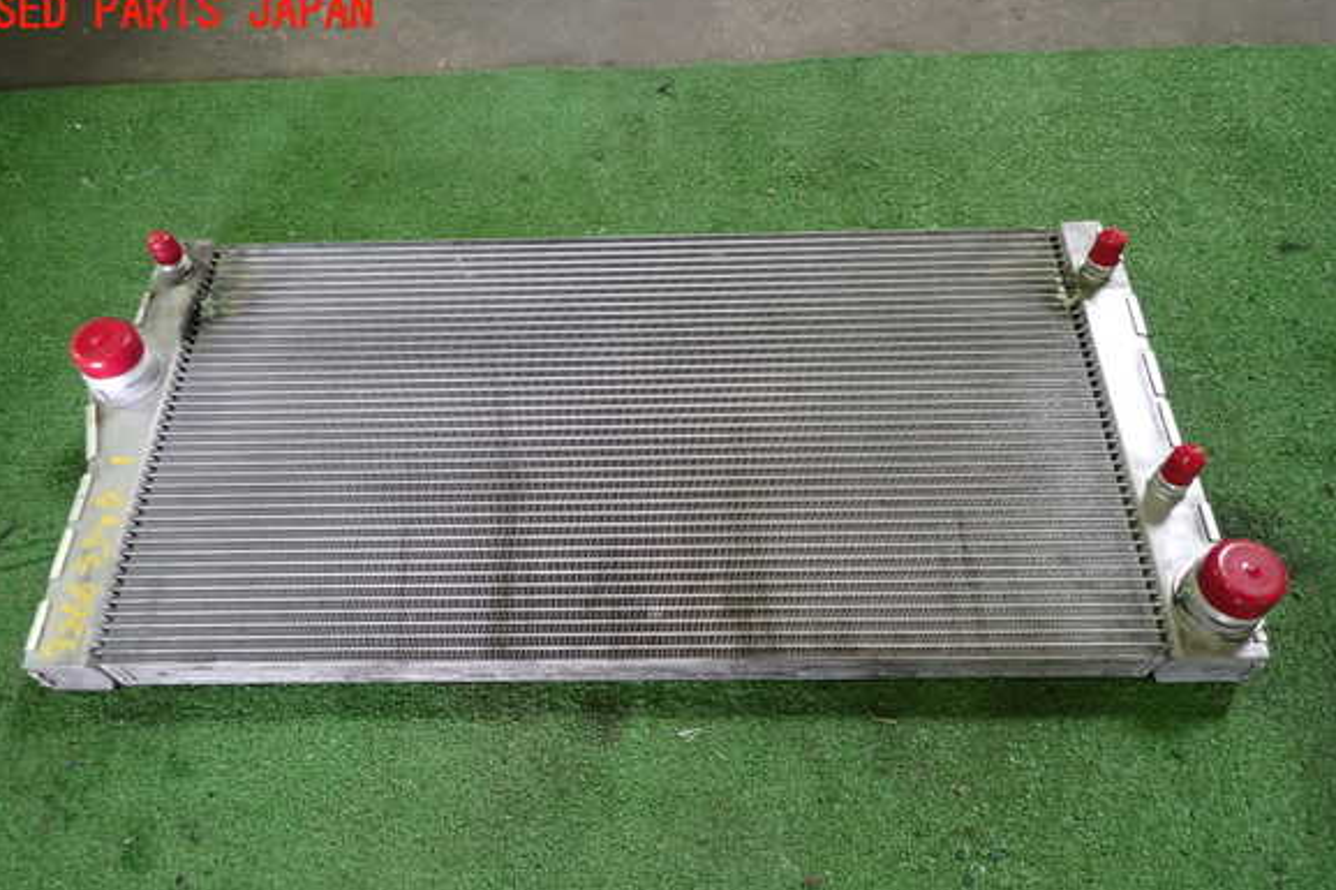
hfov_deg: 67.4
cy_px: 504
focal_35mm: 27
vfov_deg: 47.8
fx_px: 1002
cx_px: 647
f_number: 2
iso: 200
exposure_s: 1/30
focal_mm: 4.5
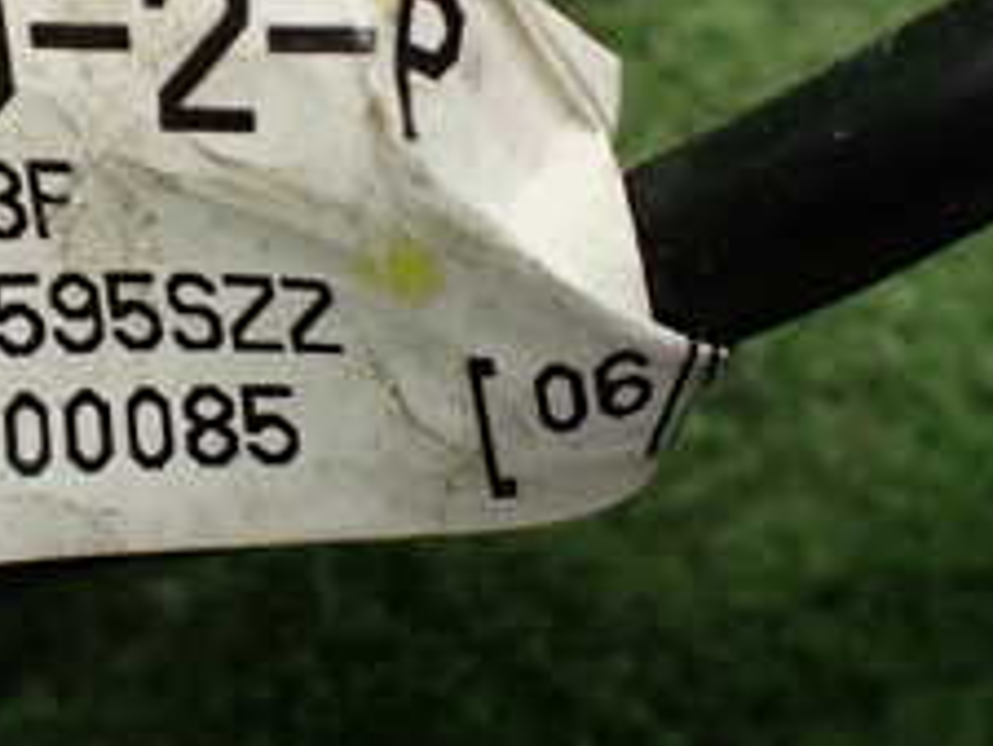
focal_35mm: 80
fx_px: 2296
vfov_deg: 18.4
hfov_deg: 24.1
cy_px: 207
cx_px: 216
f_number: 2.3
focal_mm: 5.4
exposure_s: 1/125
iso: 800
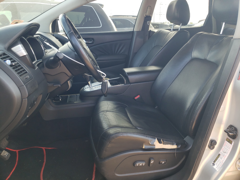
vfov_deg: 53.1
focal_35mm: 26
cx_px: 120
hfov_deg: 67.3
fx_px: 180
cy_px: 90
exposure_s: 1/147
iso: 50
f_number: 1.5
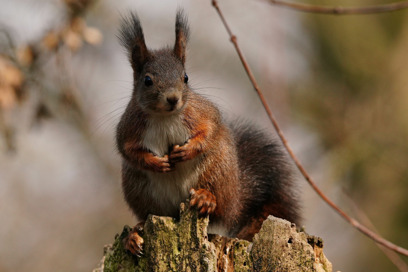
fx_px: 8671
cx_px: 204
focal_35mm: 765
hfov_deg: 2.7
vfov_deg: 1.8
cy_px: 136
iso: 1250
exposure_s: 1/800
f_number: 9
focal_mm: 510
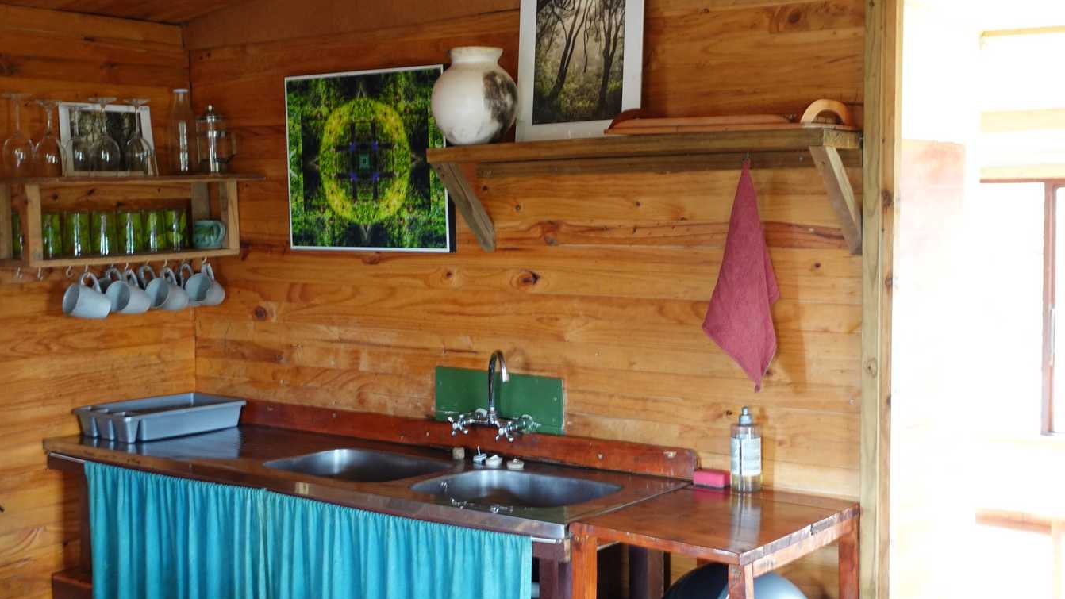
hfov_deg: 43.7
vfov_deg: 25.4
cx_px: 541
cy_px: 298
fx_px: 1327
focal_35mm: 47
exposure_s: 1/15
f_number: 2.8
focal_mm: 16.72
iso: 800
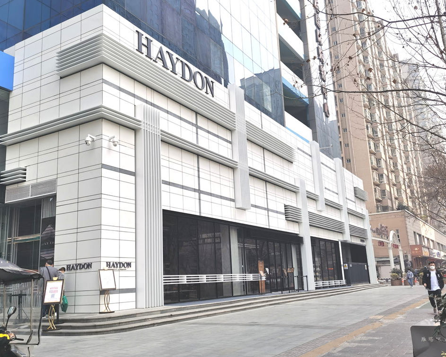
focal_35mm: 34
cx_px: 219
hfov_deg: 52.8
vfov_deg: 43.4
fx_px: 449
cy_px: 181
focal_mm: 5.56
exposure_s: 1/3215
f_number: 1.6
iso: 50
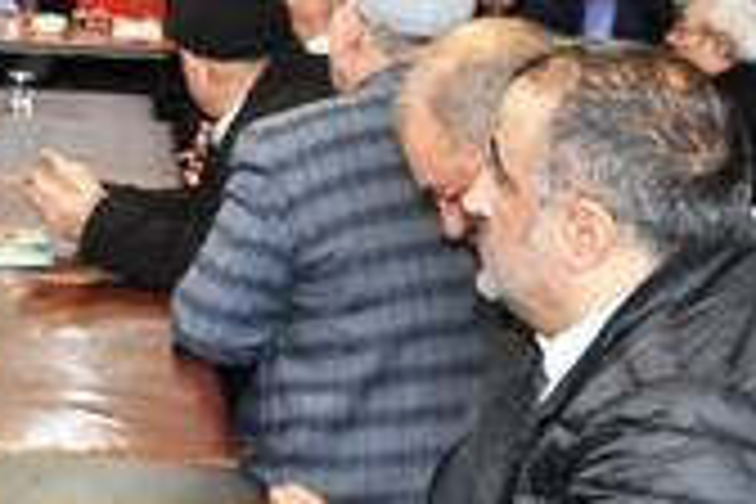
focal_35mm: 108
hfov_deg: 18.4
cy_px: 317
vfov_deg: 12.7
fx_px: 2268
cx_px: -18
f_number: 4
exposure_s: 1/60
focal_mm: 22
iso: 1000
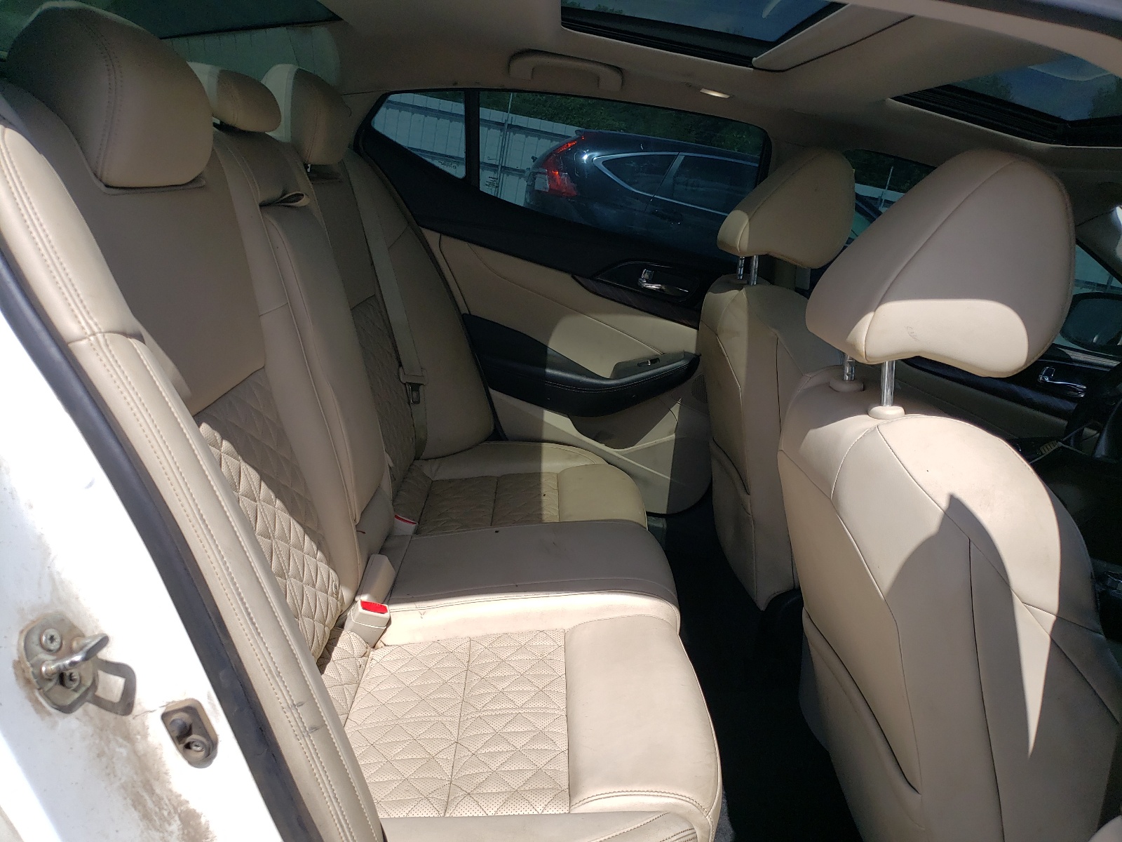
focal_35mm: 26
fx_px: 843
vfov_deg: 53.1
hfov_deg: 67.3
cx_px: 561
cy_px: 421
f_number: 1.5
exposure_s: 1/3333
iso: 50
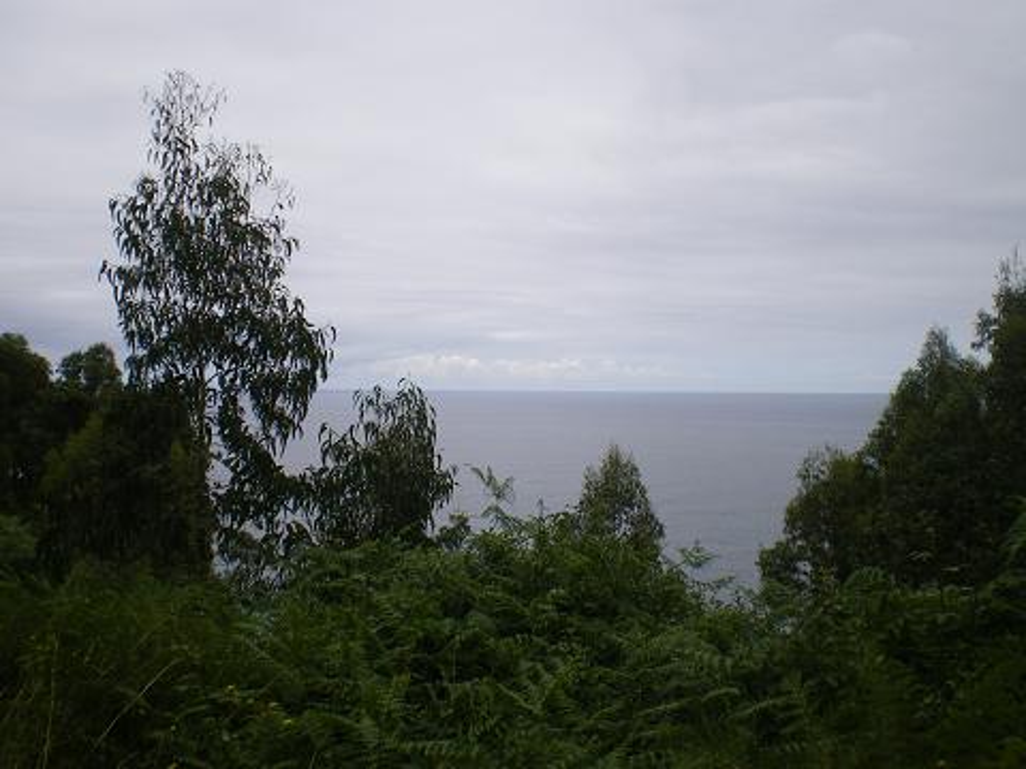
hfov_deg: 49.0
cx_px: 513
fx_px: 1126
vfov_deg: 37.7
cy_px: 384
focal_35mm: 38
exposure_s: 1/500
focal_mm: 6.3
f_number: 4.6
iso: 64
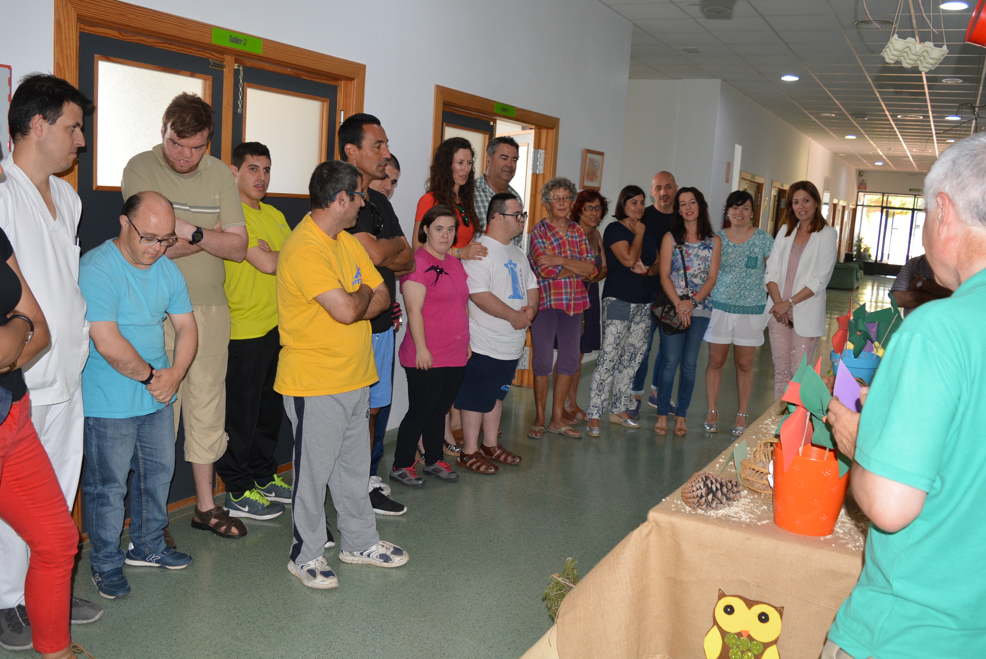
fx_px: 850
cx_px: 482
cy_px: 343
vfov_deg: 42.4
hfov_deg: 60.2
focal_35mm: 31
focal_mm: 18
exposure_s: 1/60
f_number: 4
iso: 400
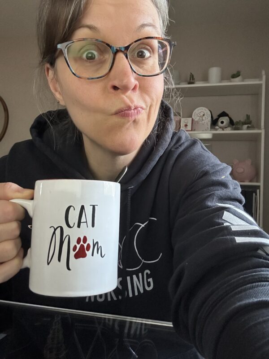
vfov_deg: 60.0
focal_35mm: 30
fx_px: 311
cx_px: 134
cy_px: 180
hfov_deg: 46.8
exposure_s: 1/42
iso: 320
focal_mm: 2.69
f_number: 1.9
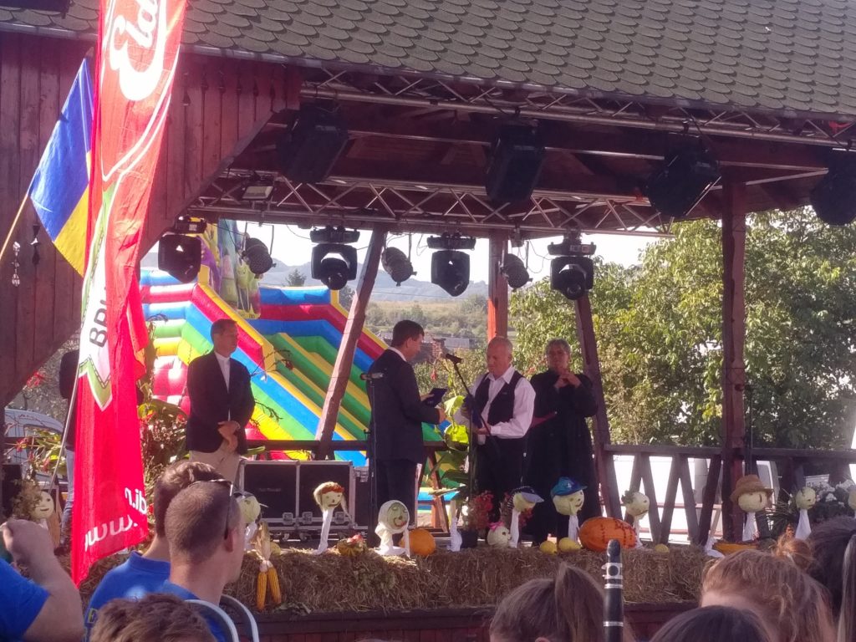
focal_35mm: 27
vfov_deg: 51.4
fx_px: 668
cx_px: 428
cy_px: 321
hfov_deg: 65.3
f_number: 2.2
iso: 50
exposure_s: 1/411
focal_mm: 4.75
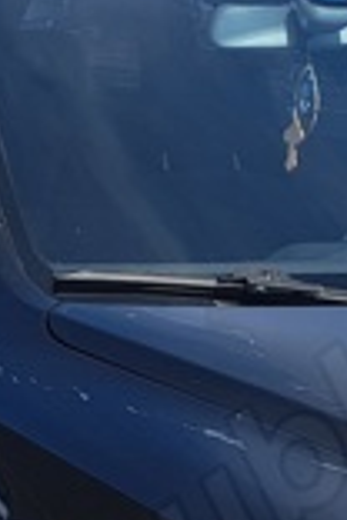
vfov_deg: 12.8
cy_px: 437
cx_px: 27
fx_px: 2313
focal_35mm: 160
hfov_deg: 8.5
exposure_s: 1/913
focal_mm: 5.23
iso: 50
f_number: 1.8
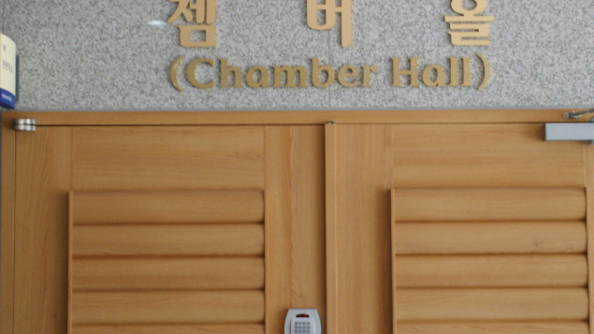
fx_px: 1591
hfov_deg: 21.2
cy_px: 158
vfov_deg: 12.0
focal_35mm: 101
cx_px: 296
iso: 139
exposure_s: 1/20
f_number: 4.6
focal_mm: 15.5
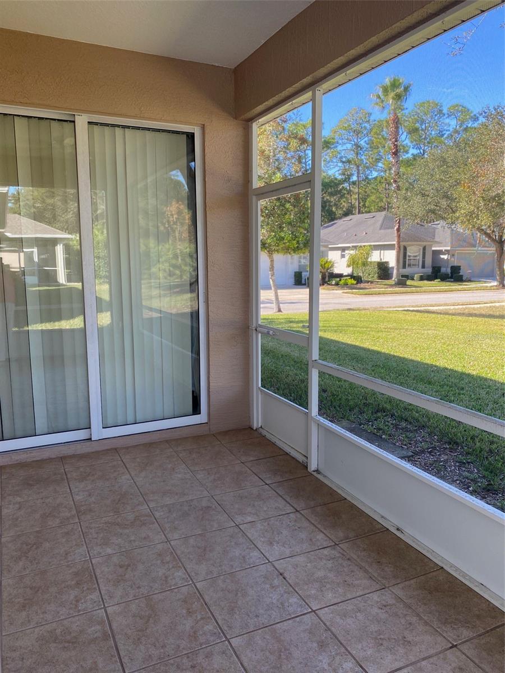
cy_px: 336
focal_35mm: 26
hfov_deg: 53.1
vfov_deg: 67.3
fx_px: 506
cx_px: 252
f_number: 1.8
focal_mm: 4.25
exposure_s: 1/169
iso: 32
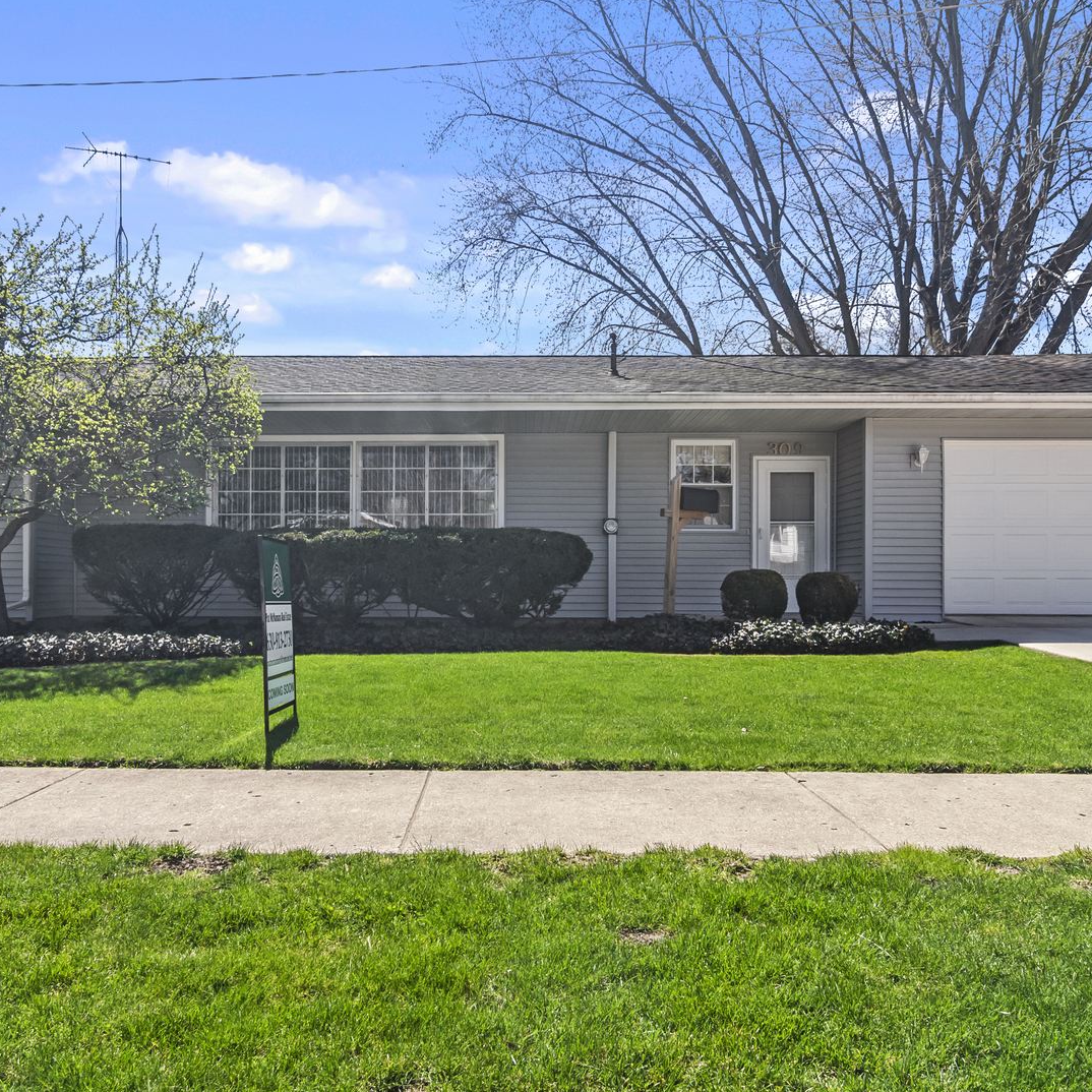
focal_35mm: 23
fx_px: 821
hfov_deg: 67.2
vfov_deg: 67.3
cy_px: 545
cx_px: 505
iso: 200
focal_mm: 12
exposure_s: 1/250
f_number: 9
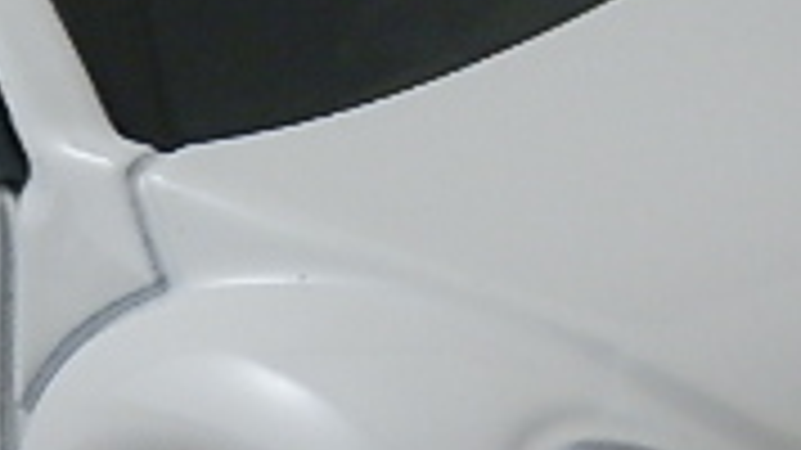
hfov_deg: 16.1
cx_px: 279
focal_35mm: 133
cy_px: 216
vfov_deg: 9.1
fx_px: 2824
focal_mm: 6.17
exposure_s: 1/13
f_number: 3.5
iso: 200
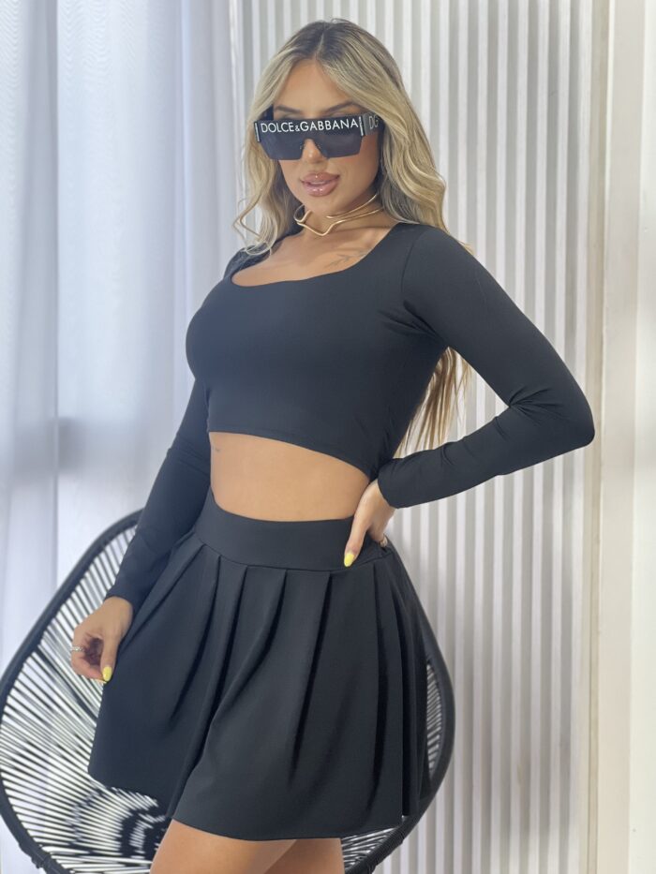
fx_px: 1945
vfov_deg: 25.3
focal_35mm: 77
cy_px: 437
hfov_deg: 19.1
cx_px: 328
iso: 200
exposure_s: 1/120
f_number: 2.8
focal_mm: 9
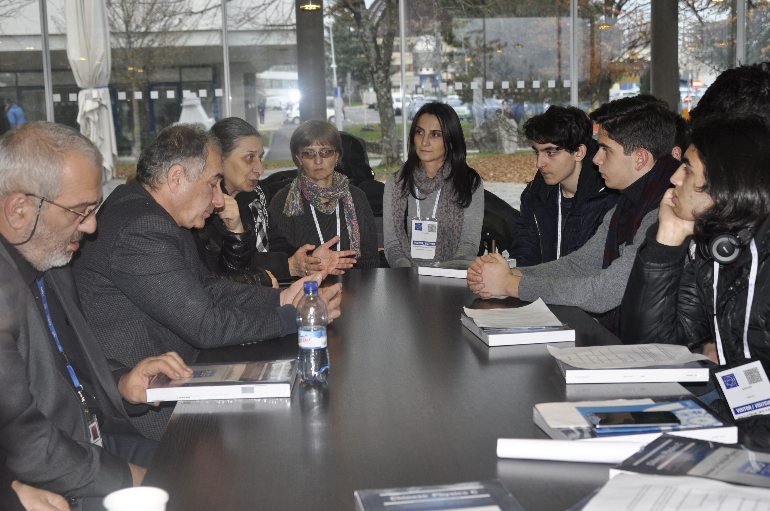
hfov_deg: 37.9
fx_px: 1122
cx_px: 385
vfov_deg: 25.7
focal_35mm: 52
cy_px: 256
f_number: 3.8
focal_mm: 35
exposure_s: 1/60
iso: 250
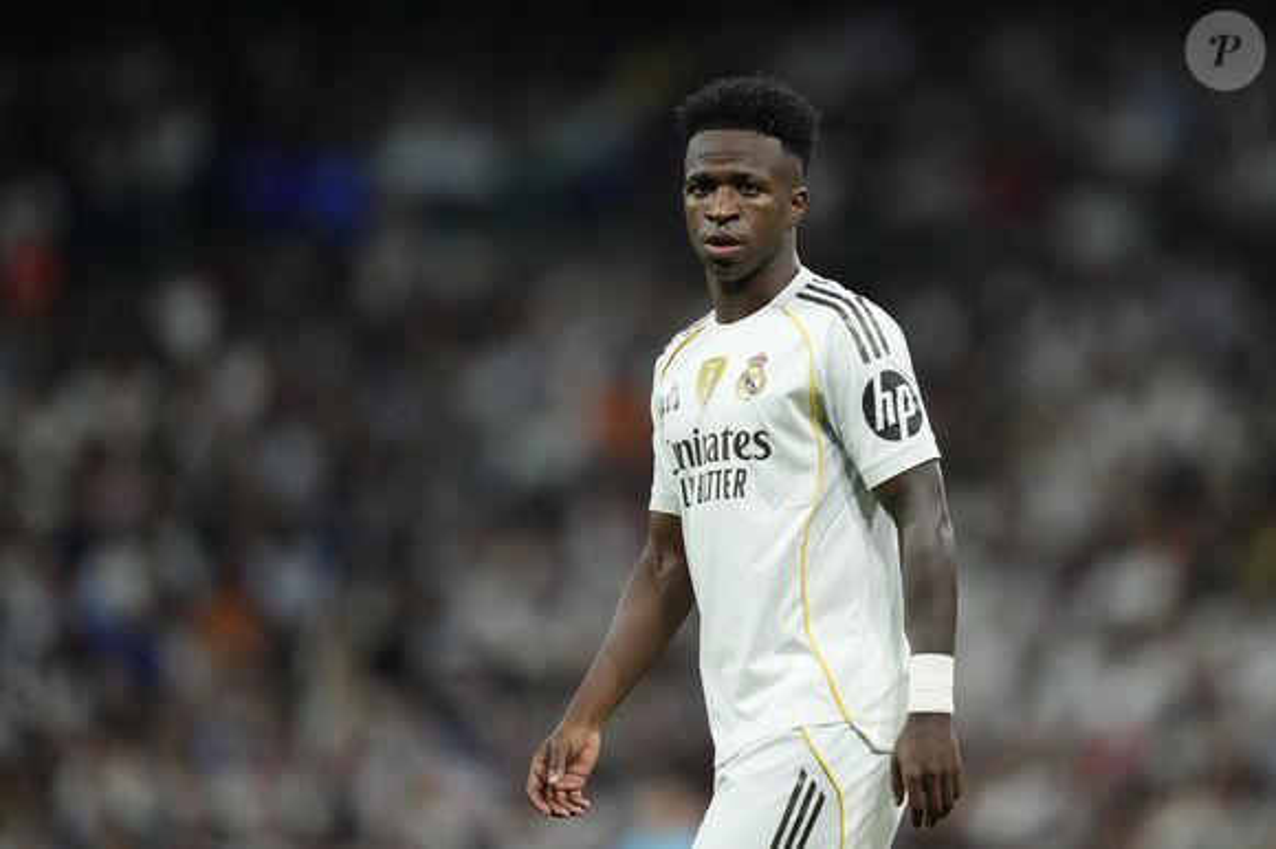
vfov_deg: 3.4
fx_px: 14169
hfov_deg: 5.2
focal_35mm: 400
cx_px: 638
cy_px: 424
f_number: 2.8
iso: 3200
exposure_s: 1/2500
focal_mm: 400
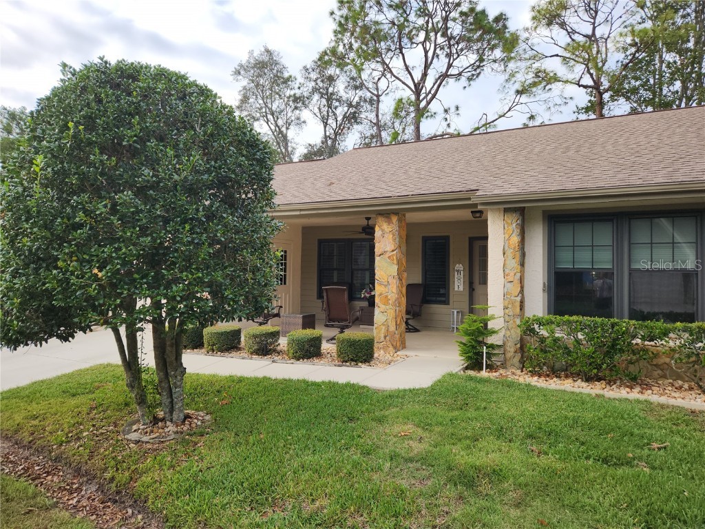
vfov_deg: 58.9
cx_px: 352
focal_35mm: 23
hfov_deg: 73.9
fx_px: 468
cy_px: 264
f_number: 1.8
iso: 20
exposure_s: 1/250
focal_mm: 5.4
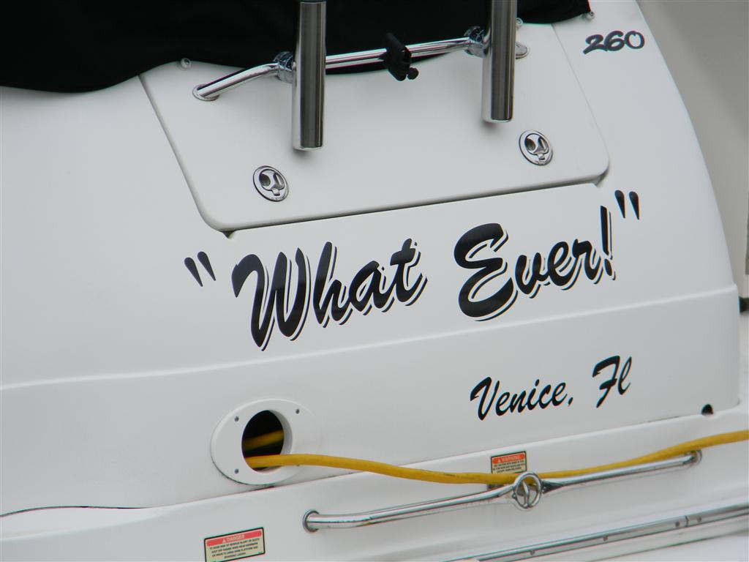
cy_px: 281
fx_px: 7249
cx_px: 374
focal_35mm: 335
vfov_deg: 4.4
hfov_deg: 5.9
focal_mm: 60.7
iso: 80
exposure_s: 1/282
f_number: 5.4
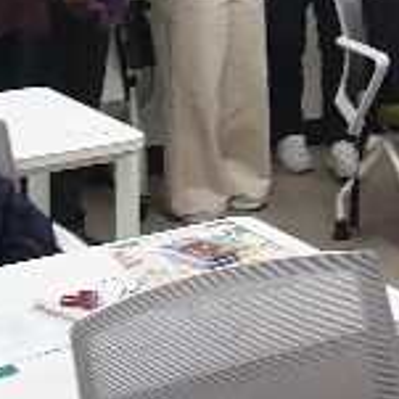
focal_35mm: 123
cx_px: 708
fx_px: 1604
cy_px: -193
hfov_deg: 12.9
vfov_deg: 13.4
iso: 250
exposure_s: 1/120
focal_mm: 4.3
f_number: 2.4
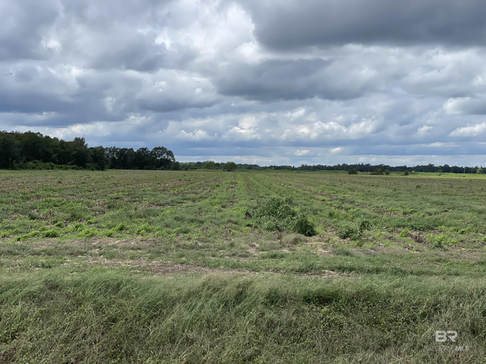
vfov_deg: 28.0
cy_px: 182
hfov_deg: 36.8
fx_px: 730
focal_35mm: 52
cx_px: 243
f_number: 2
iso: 32
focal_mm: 6
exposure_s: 1/2994
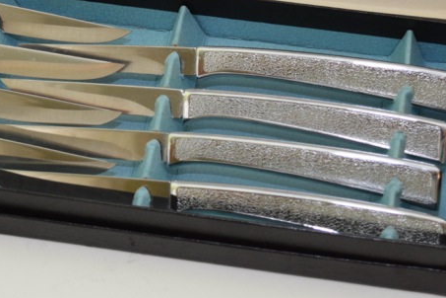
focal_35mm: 149
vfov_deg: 9.1
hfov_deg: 13.7
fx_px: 1847
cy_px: -10
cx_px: 96
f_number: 5
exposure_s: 1/60
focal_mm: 45
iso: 1250
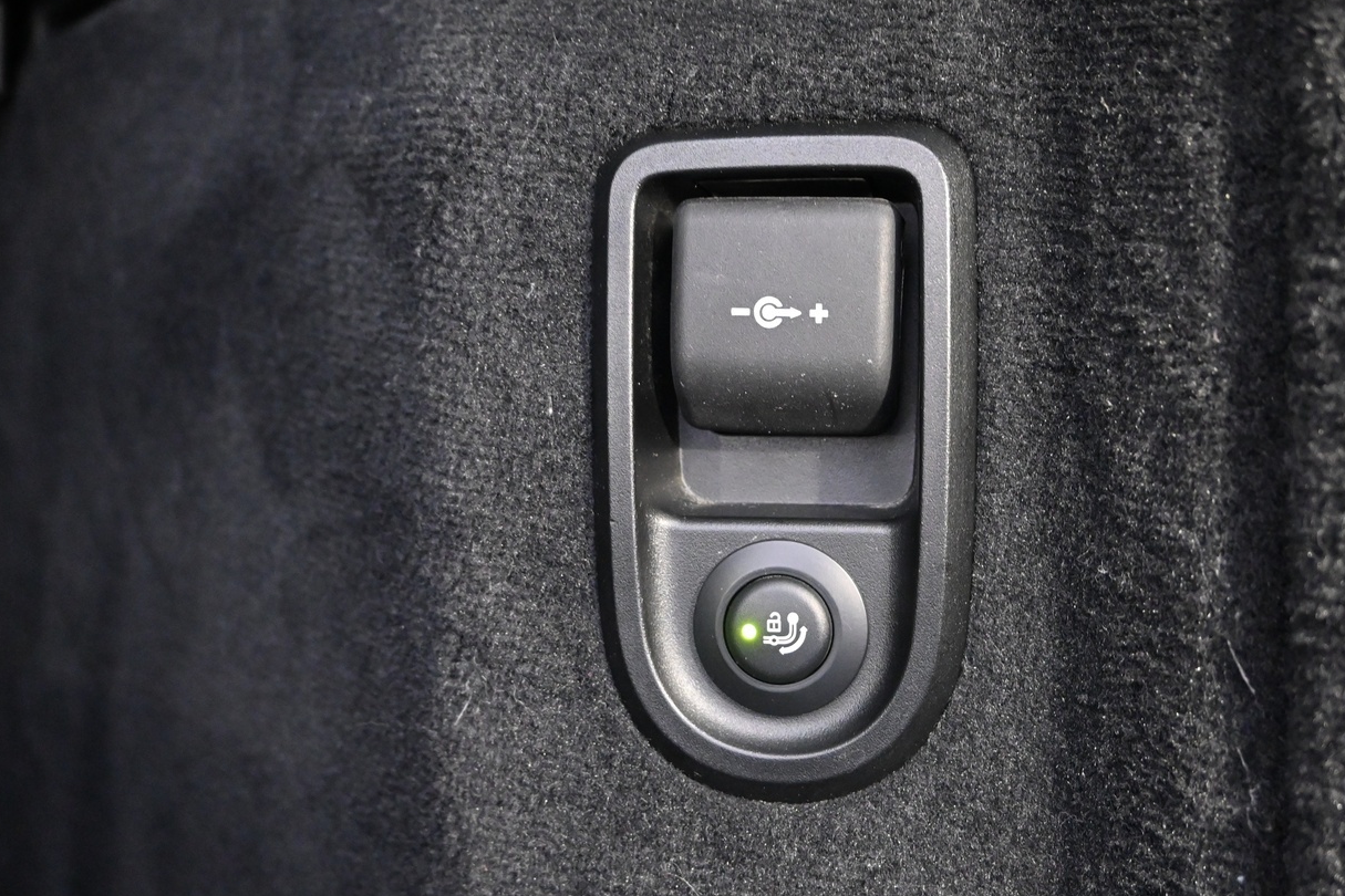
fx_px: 1532
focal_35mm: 41
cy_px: 435
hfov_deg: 47.3
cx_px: 765
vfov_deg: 32.6
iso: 3200
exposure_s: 1/13
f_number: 3.8
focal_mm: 20.5
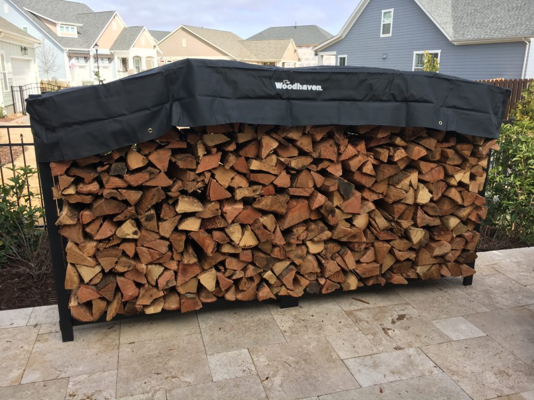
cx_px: 267
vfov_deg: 48.2
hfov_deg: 61.7
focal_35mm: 29
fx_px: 447
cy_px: 200
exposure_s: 1/496
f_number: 2.2
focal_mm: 4.15
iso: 25
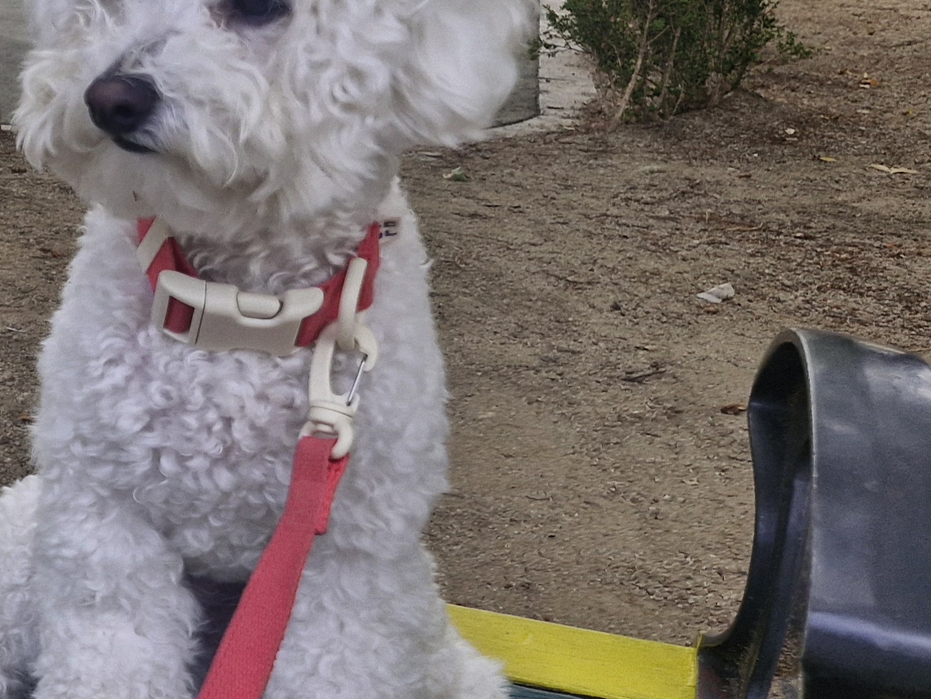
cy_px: 167
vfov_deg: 22.4
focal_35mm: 65
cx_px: -225
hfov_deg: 26.1
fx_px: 1749
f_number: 1.8
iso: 50
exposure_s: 1/732
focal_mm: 5.54
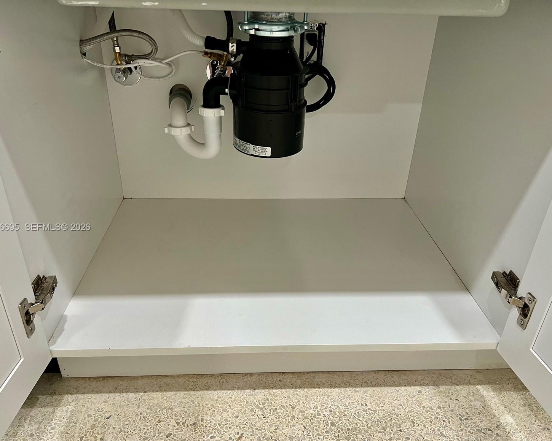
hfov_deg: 62.2
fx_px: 457
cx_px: 276
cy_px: 228
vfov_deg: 51.5
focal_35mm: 28
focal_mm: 5.7
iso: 80
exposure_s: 1/60
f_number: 1.5
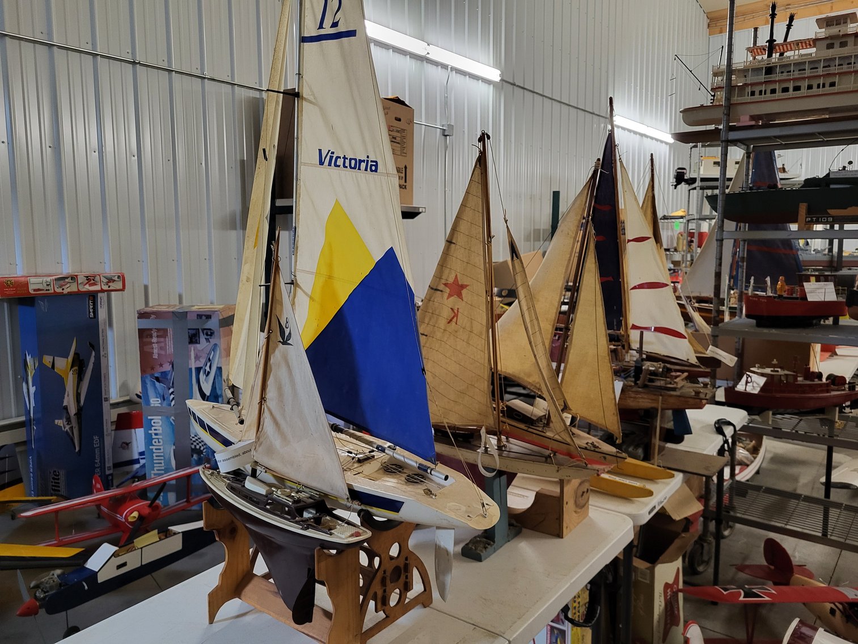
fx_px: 644
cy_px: 322
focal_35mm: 26
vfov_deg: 53.1
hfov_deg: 67.3
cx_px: 429
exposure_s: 1/40
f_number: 1.8
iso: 400
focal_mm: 5.4
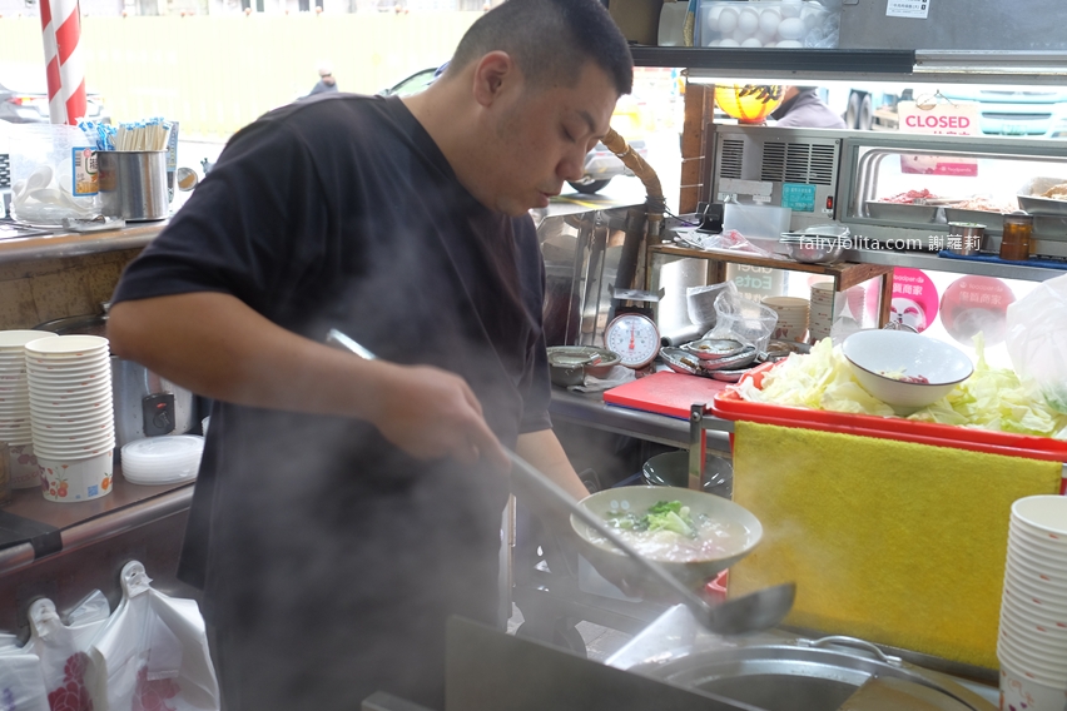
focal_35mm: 35
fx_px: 1037
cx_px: 534
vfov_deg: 37.9
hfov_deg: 54.4
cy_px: 356
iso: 500
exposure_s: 1/80
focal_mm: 23
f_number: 3.2
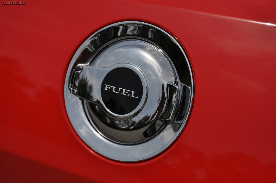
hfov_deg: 36.9
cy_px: 92
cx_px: 138
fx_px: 414
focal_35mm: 54
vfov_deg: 25.0
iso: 200
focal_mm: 36
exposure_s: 1/4000
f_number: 5.6
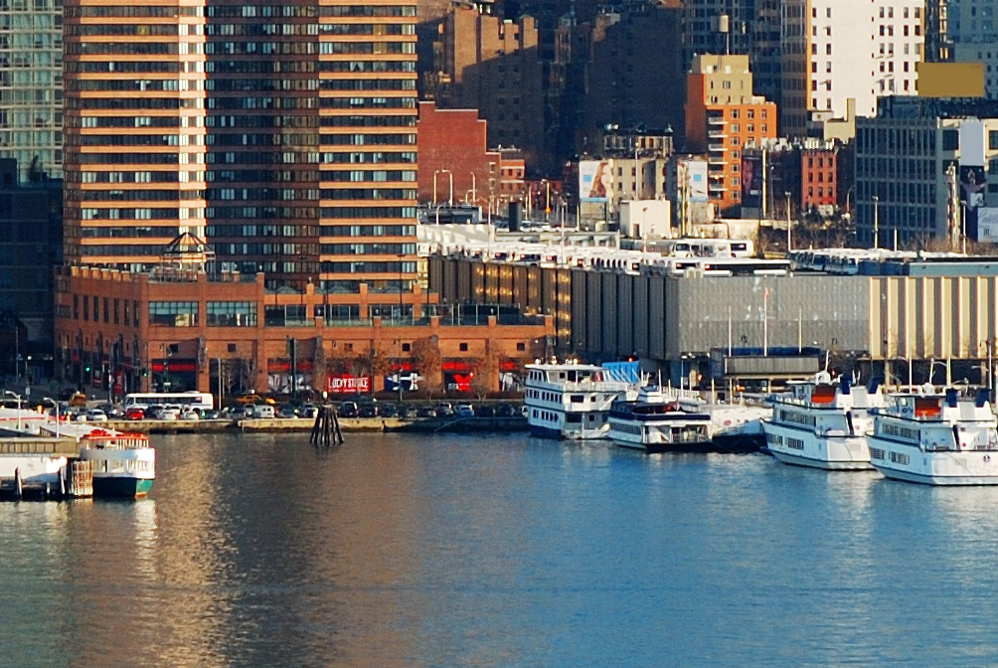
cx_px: 948
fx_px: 11240
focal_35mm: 405
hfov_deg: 5.1
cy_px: -344
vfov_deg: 3.4
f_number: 5.6
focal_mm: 70
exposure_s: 1/100
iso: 100
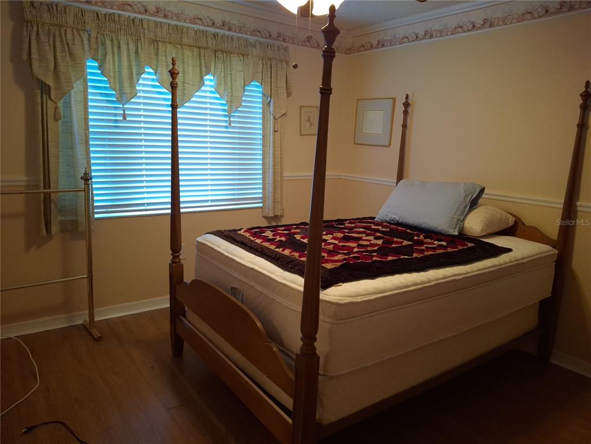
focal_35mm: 25
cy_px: 222
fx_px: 427
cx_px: 296
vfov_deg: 54.9
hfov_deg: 69.4
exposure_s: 1/24
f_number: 1.8
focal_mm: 4.69
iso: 640
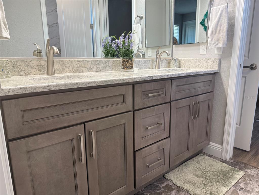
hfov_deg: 71.6
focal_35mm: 24
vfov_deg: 56.8
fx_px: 180
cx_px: 130
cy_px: 98
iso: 160
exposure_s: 1/121
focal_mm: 6.76
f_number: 1.78
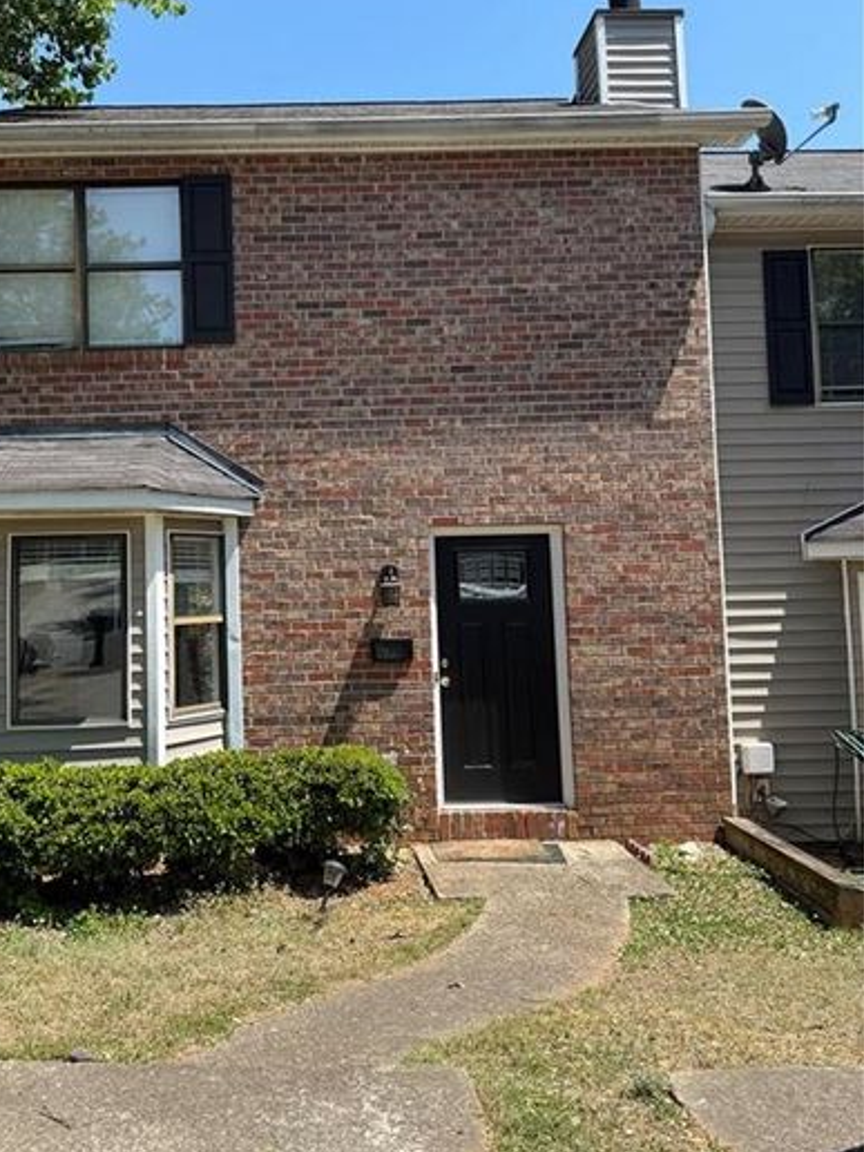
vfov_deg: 58.2
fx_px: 1032
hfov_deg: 44.9
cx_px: 308
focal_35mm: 31
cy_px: 510
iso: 80
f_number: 1.78
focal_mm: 6.76
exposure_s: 1/2445
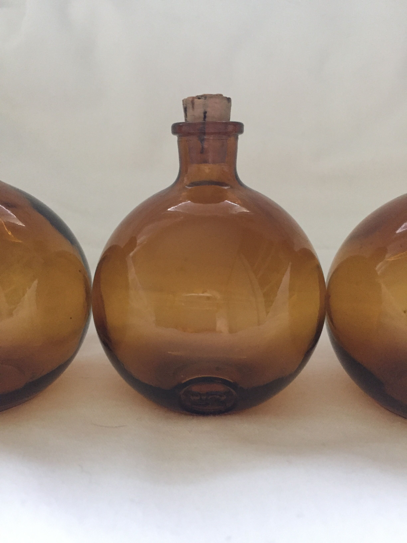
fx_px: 455
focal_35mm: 29
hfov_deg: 48.2
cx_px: 204
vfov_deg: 61.7
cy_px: 272
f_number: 2.2
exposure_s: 1/17
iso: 320
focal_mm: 4.15
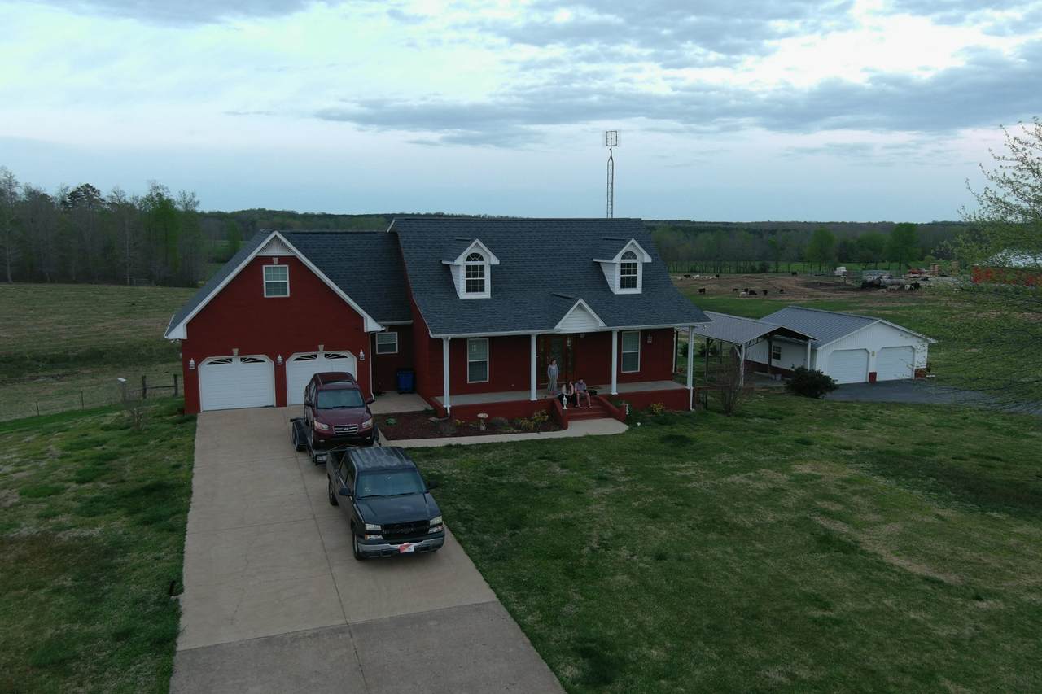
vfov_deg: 45.0
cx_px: 521
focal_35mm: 29
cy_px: 347
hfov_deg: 63.7
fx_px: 839
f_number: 2.8
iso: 200
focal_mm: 10.57
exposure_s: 1/20
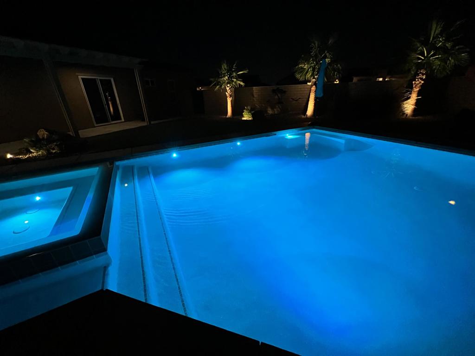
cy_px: 178
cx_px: 238
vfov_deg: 89.9
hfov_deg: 106.2
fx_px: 178
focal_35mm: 13
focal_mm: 1.57
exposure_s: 1/29
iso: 1600
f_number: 1.8
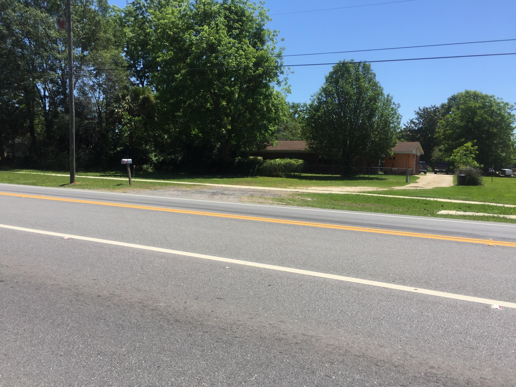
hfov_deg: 61.7
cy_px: 194
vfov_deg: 48.2
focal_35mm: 29
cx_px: 258
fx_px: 432
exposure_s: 1/1883
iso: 32
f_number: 2.2
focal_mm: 4.15
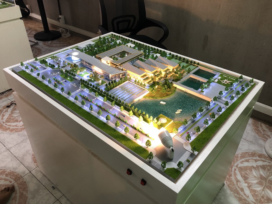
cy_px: 102
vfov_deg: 49.7
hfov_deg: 63.4
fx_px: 220
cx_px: 136
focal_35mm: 28
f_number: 1.8
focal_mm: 3.99
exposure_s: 1/20
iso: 40
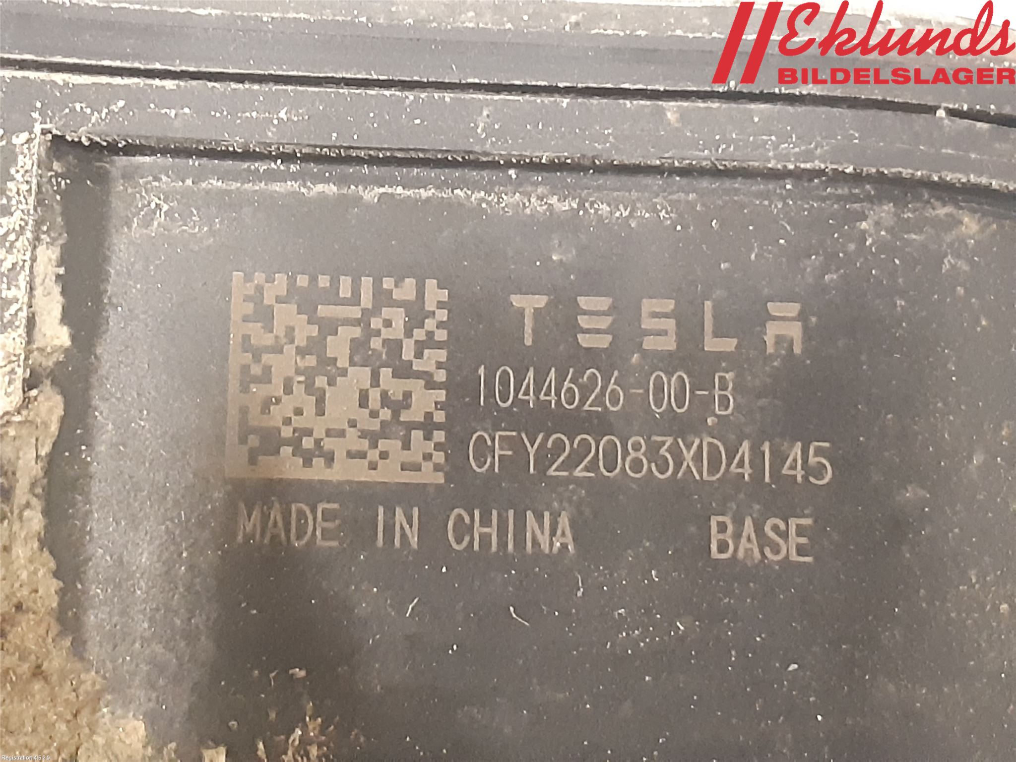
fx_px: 763
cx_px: 508
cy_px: 381
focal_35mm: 26
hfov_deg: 67.3
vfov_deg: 53.1
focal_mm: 3.93
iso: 640
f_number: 1.7
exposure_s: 1/20
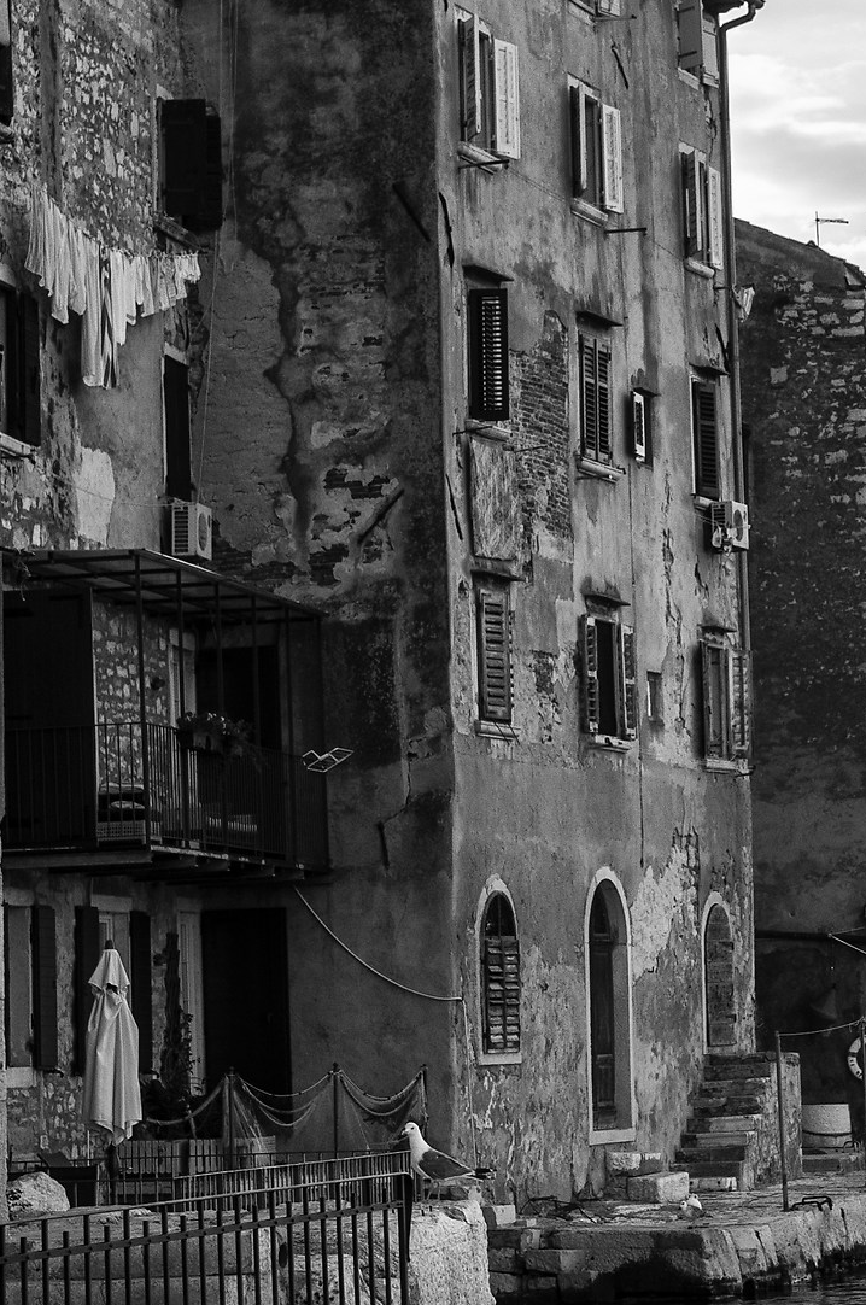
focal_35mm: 233
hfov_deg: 5.9
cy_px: 649
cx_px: 706
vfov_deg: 8.8
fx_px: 8434
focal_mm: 70
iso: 100
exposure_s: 1/500
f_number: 5.6
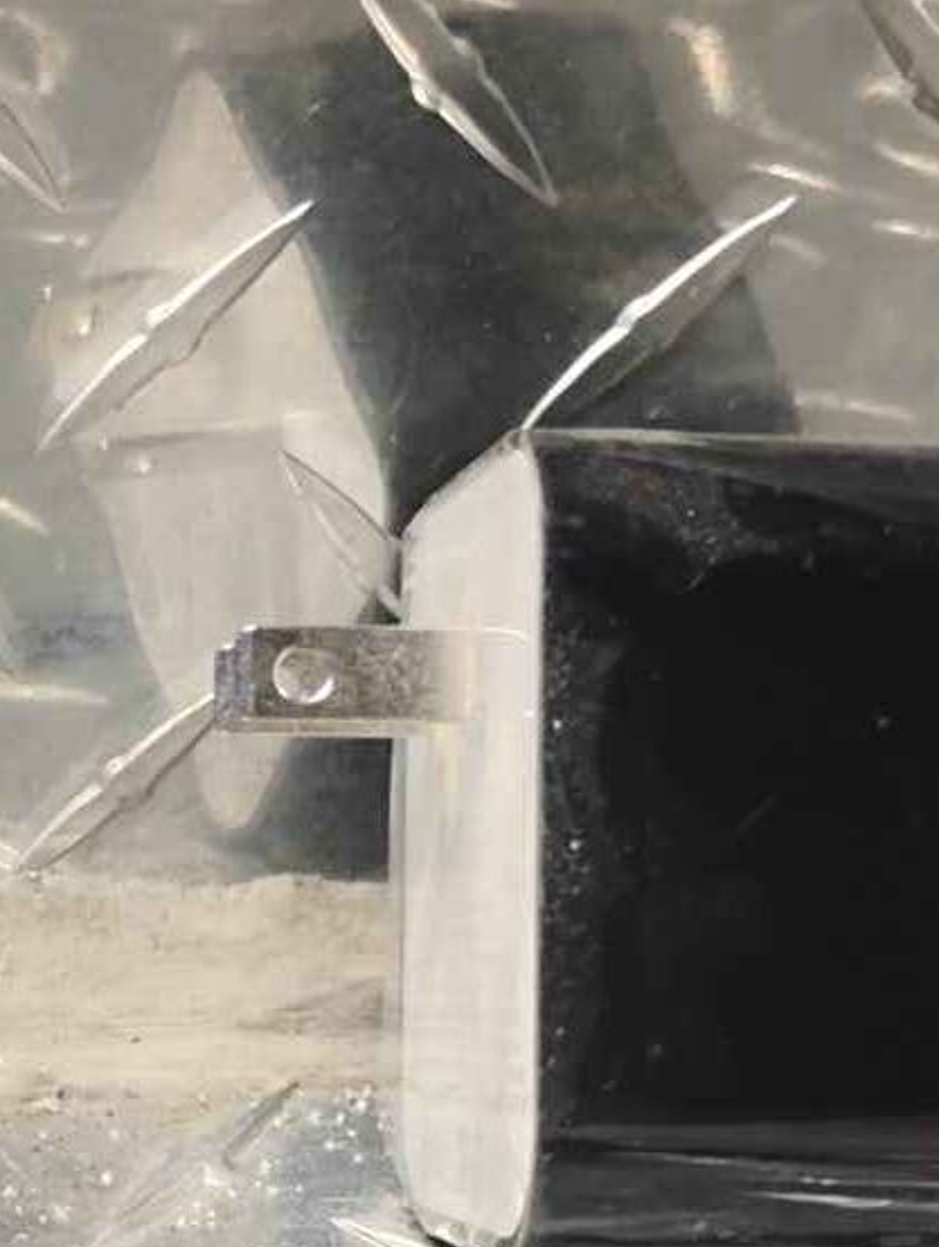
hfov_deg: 14.6
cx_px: -278
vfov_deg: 20.1
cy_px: 864
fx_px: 3500
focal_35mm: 97
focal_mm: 4.26
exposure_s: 1/60
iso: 1366
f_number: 1.8
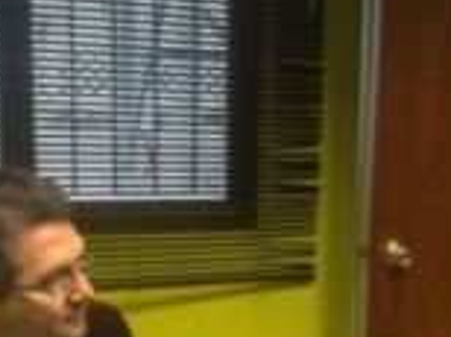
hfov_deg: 21.3
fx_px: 1184
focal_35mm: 91
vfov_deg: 16.0
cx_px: 375
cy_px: 299
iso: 160
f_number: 2.4
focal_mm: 4.28
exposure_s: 1/20
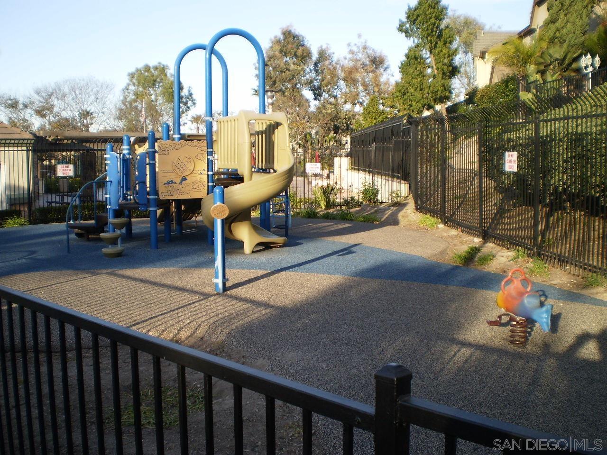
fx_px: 631
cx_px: 304
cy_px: 228
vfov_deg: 39.7
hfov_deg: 51.4
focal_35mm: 36
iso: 64
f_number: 3.1
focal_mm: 6.3
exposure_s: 1/400
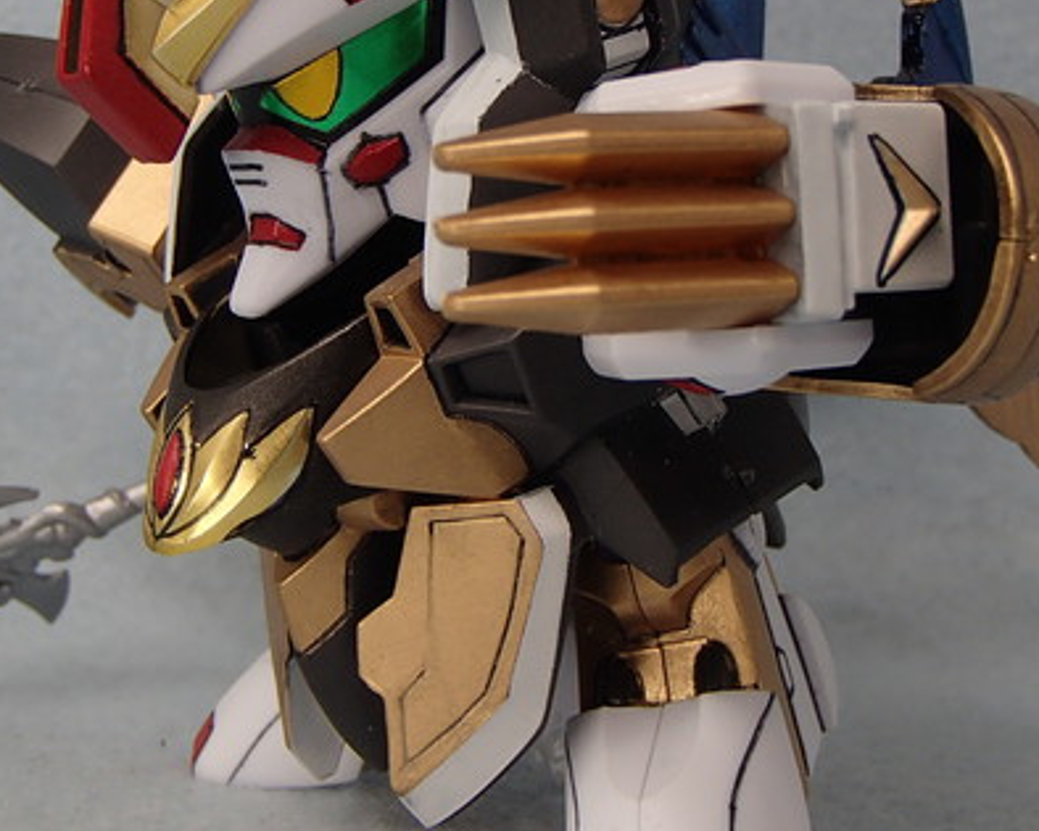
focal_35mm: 55
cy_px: 264
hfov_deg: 34.1
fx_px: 1691
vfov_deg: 27.4
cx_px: 440
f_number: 4.7
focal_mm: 6.64
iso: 200
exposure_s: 1/160
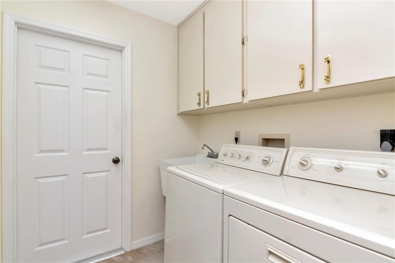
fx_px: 181
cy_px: 132
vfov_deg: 72.0
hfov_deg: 95.0
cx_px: 198
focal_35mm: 16
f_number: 6.3
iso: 1000
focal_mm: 11
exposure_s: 1/160
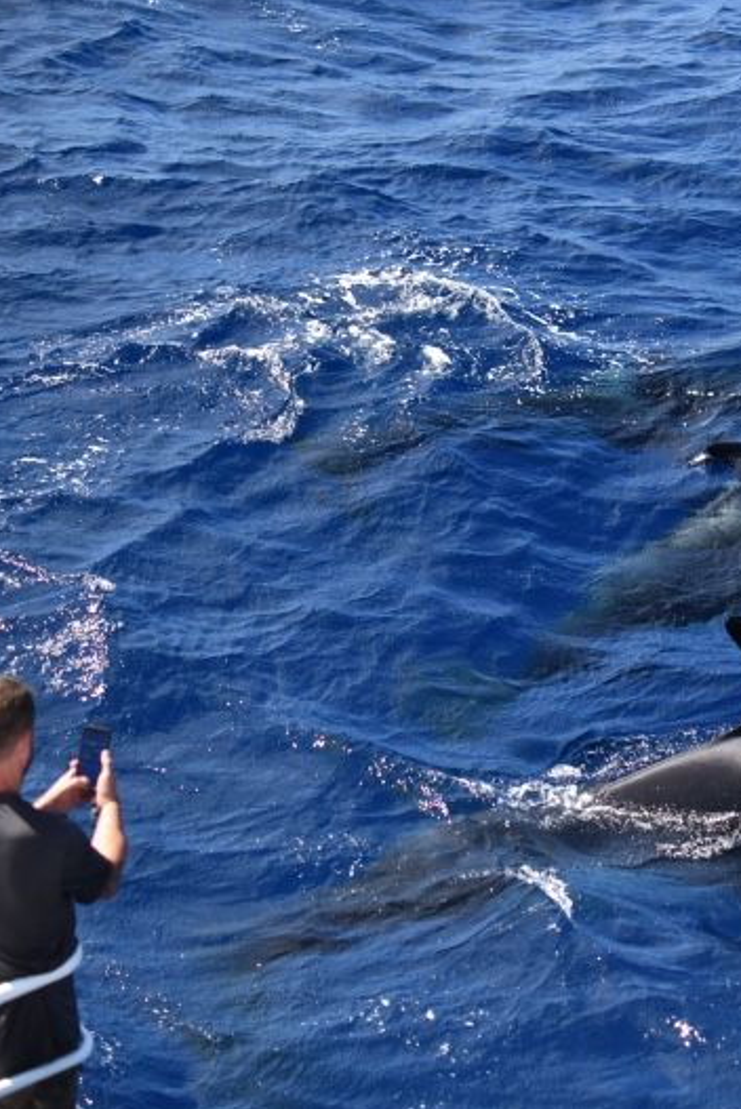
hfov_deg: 15.0
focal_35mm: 91
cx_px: 554
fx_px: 2806
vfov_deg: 22.4
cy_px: 554
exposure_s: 1/8000
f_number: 4.5
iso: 1250
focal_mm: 60
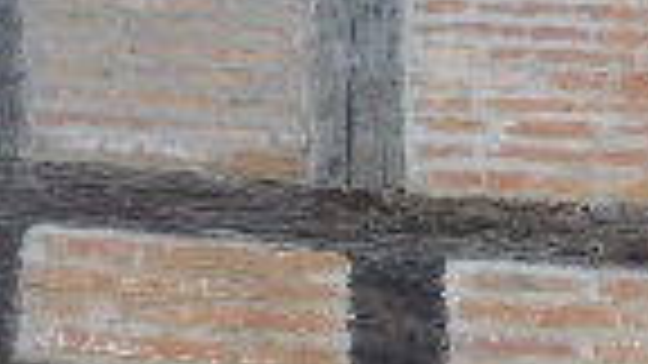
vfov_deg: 4.1
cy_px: 485
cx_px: 932
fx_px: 5086
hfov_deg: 7.2
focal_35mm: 296
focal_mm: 11
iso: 125
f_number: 4.5
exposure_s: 1/100
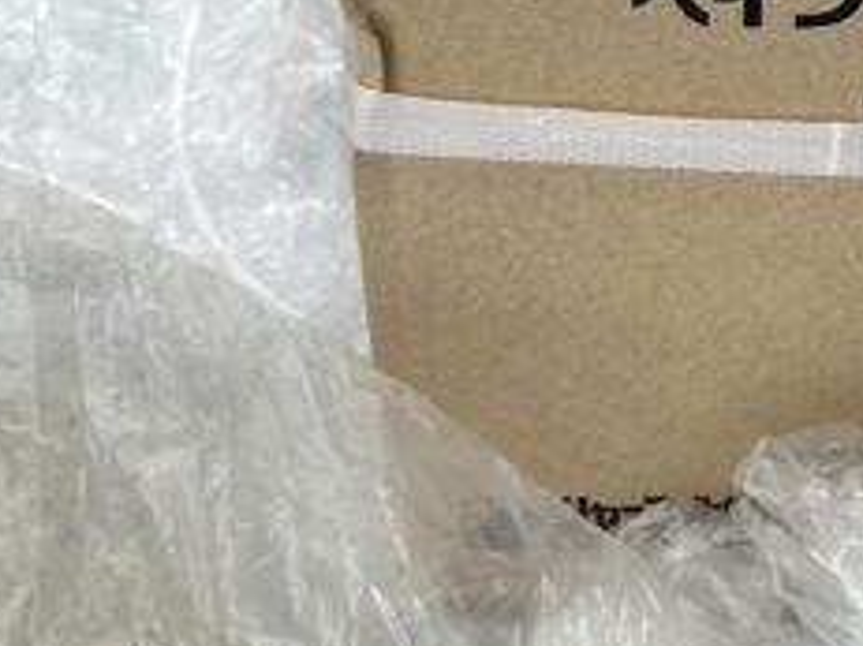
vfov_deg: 15.4
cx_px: 1136
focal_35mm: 90
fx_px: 2243
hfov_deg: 19.9
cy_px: -269
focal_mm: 5.7
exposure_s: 1/581
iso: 50
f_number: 1.5
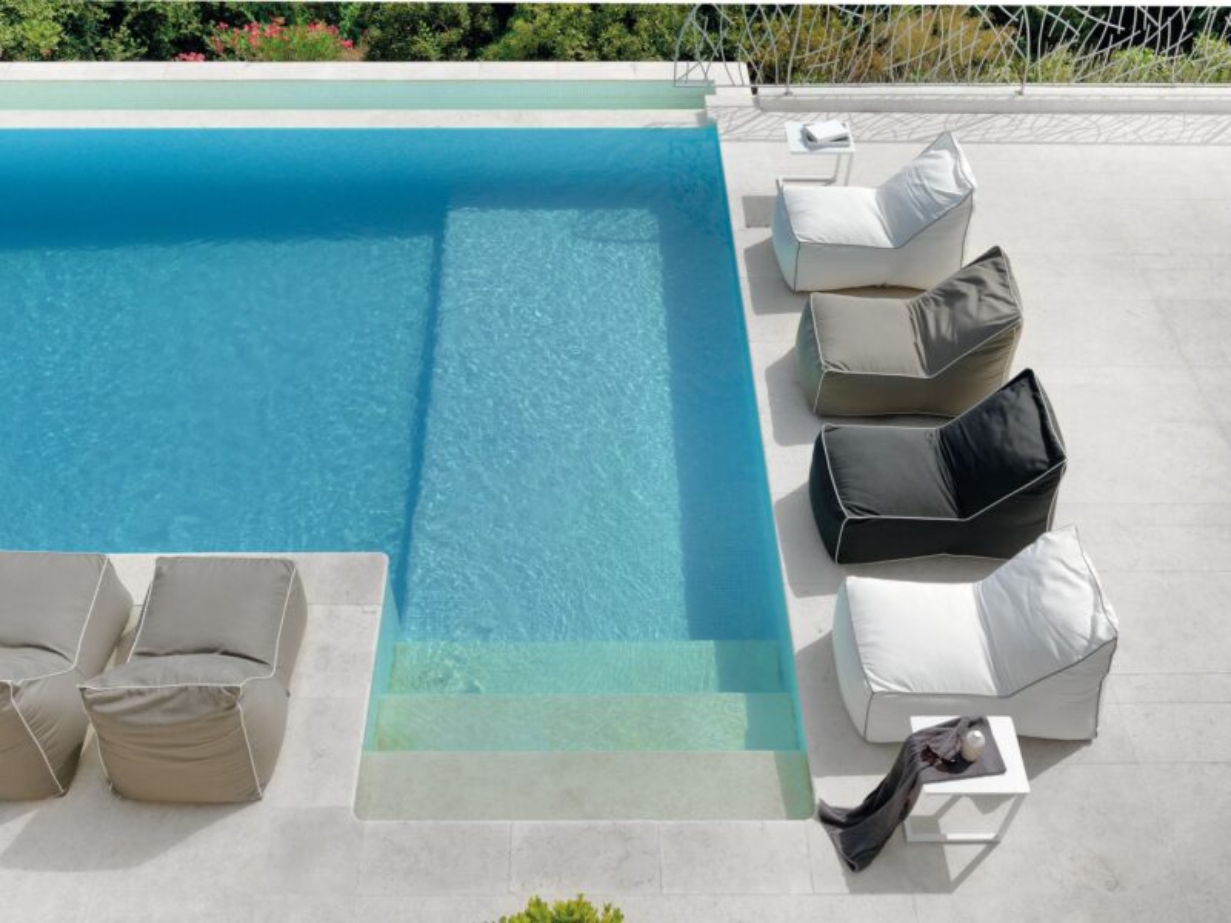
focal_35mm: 35
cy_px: 462
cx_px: 616
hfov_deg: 52.6
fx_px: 1245
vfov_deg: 40.7
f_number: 14
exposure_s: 1/100
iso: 50
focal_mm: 50
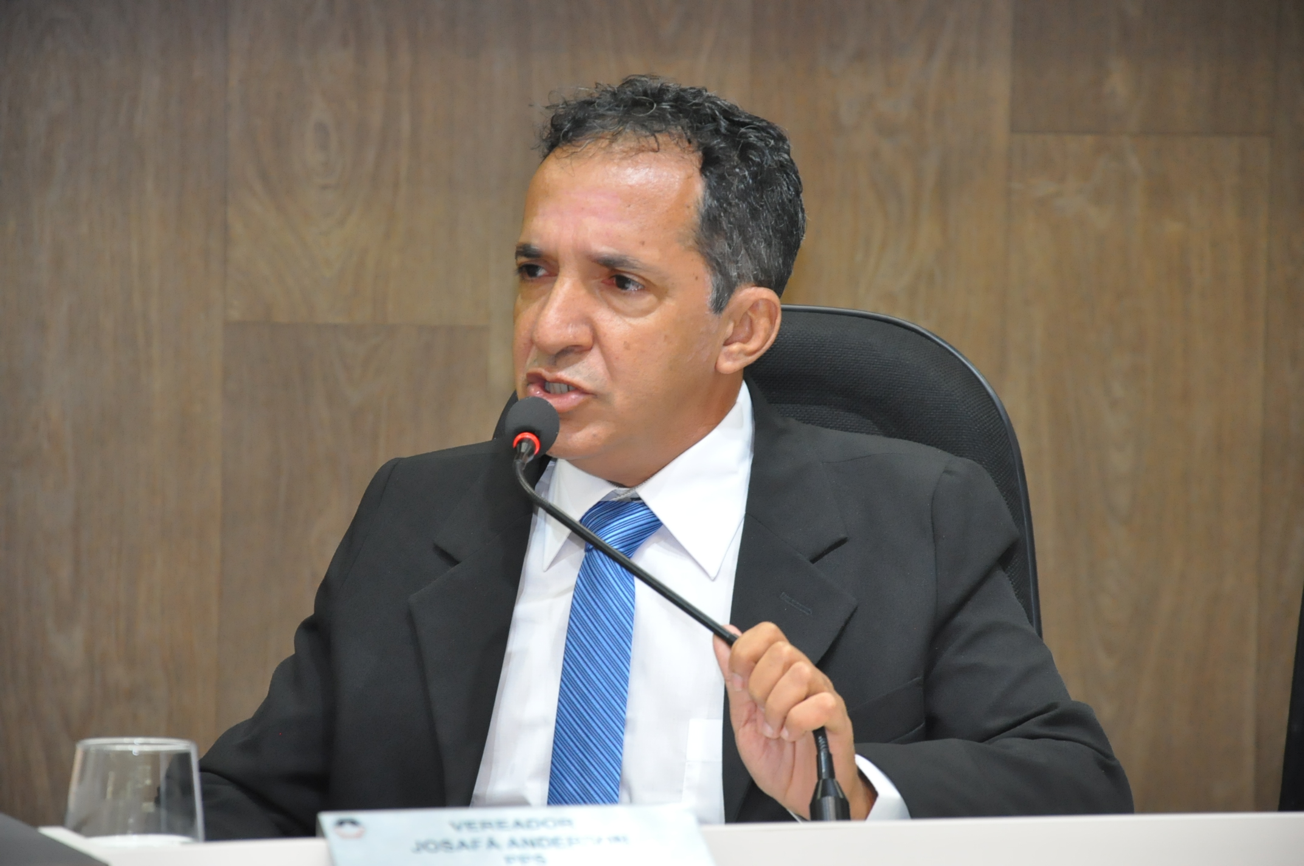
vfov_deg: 8.7
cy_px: 433
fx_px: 5698
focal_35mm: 158
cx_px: 652
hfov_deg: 13.1
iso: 2000
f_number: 5.6
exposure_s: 1/60
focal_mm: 105
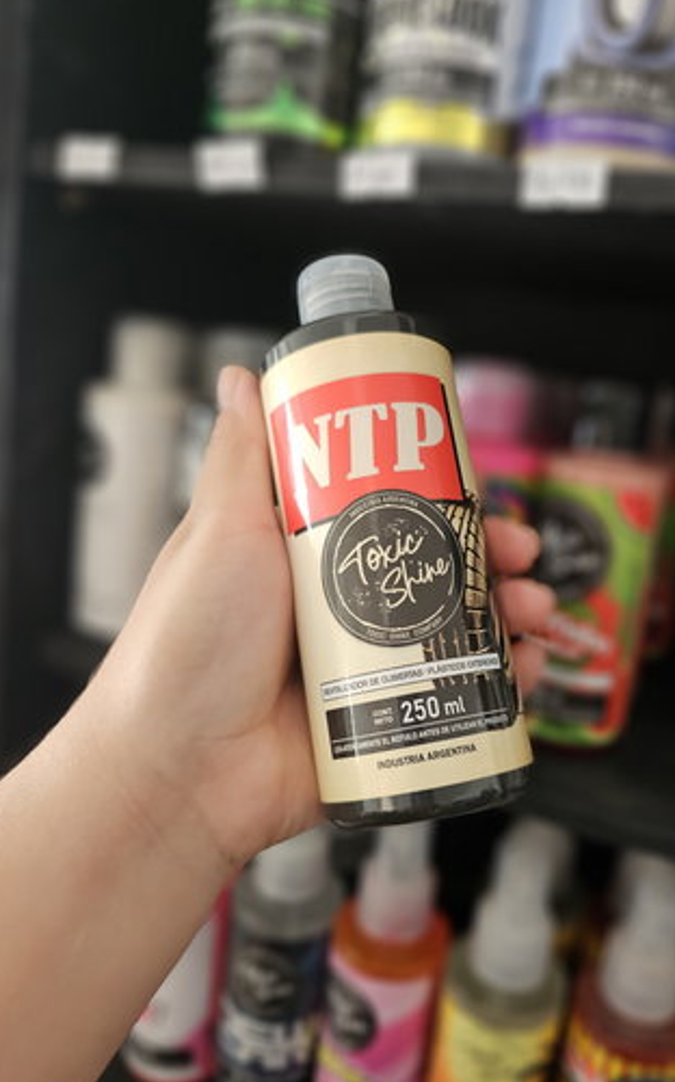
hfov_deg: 47.2
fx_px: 766
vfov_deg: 70.4
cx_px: 418
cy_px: 546
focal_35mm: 26
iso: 640
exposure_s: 1/100
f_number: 1.7
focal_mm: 6.3
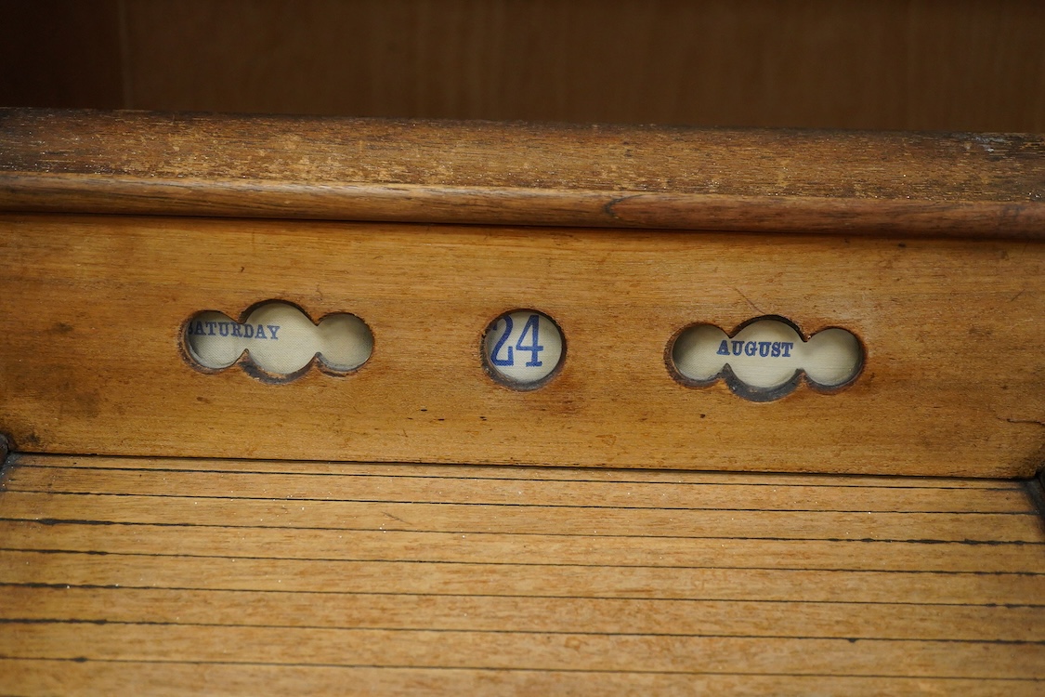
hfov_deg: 43.6
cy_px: 348
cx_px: 522
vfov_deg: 29.9
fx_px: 1306
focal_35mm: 45
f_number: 4
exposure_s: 1/320
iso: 2500
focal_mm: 30
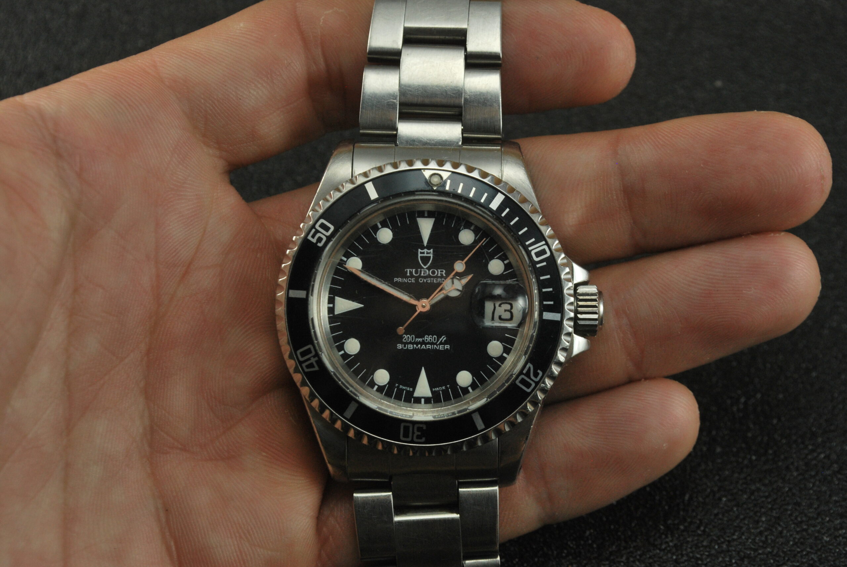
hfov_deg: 24.6
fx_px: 1943
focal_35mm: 82
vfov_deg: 16.6
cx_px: 424
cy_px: 284
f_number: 9
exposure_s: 1/125
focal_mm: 55
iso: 400
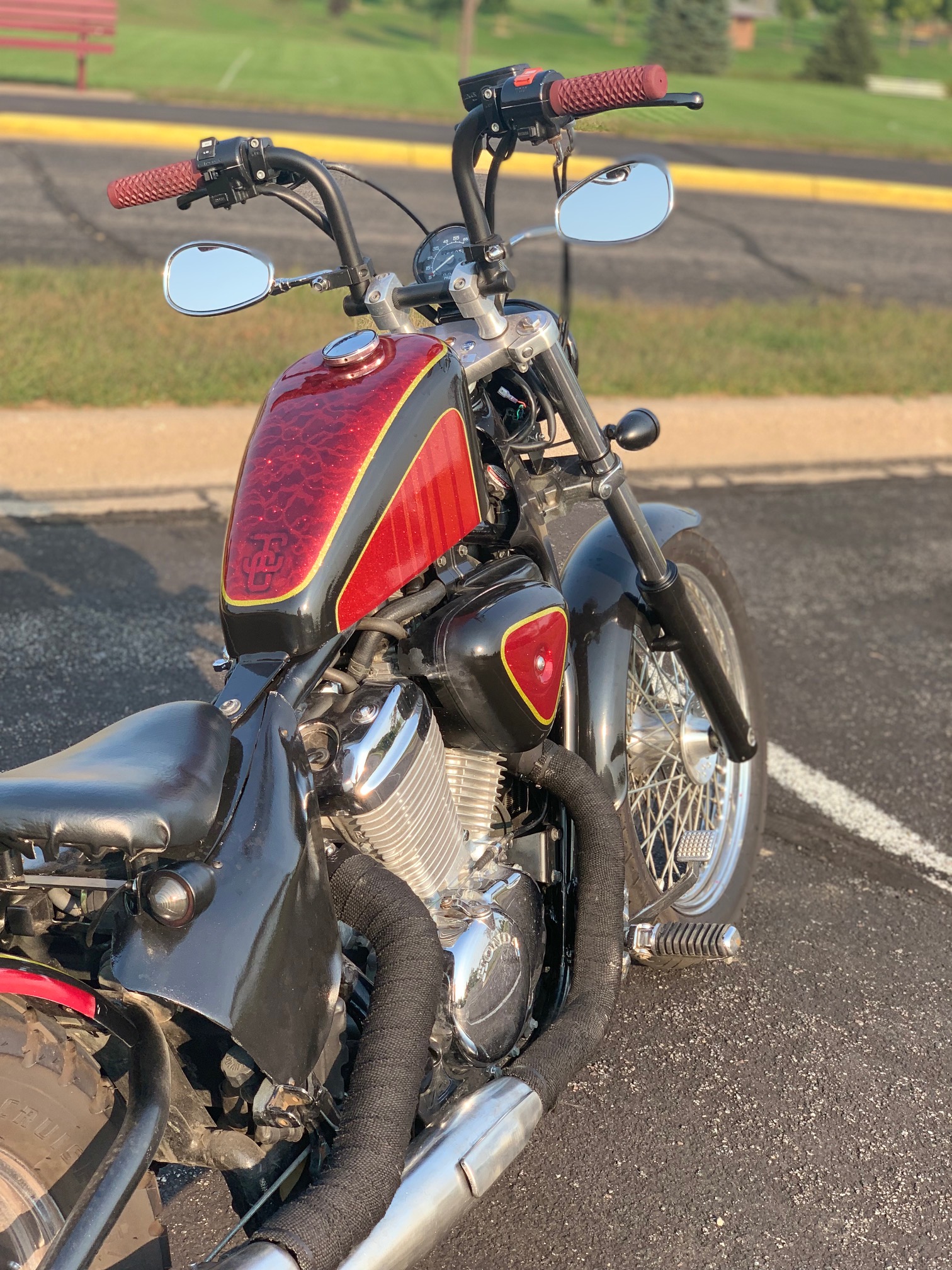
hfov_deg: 28.0
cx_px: 476
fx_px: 1907
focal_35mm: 52
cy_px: 635
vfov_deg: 36.8
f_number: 2.4
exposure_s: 1/269
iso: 16
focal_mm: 6
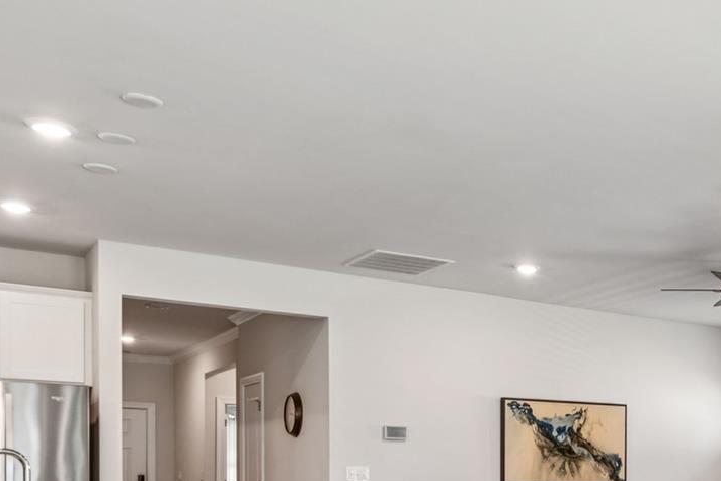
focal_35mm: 46
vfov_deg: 27.4
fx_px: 927
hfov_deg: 35.3
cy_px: 480
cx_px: 824
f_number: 9
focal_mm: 16.1
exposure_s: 1/5
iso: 100
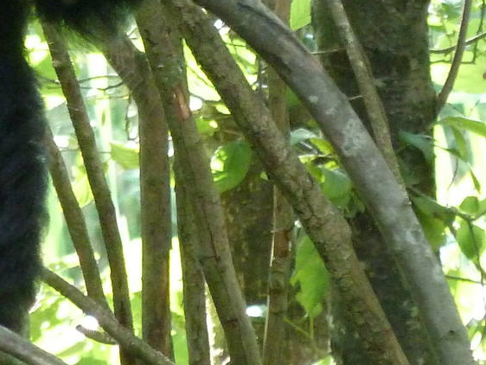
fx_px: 15942
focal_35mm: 1135
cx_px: 186
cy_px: -113
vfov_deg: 1.3
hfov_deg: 1.7
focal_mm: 49.2
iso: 400
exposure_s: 1/60
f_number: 4.9
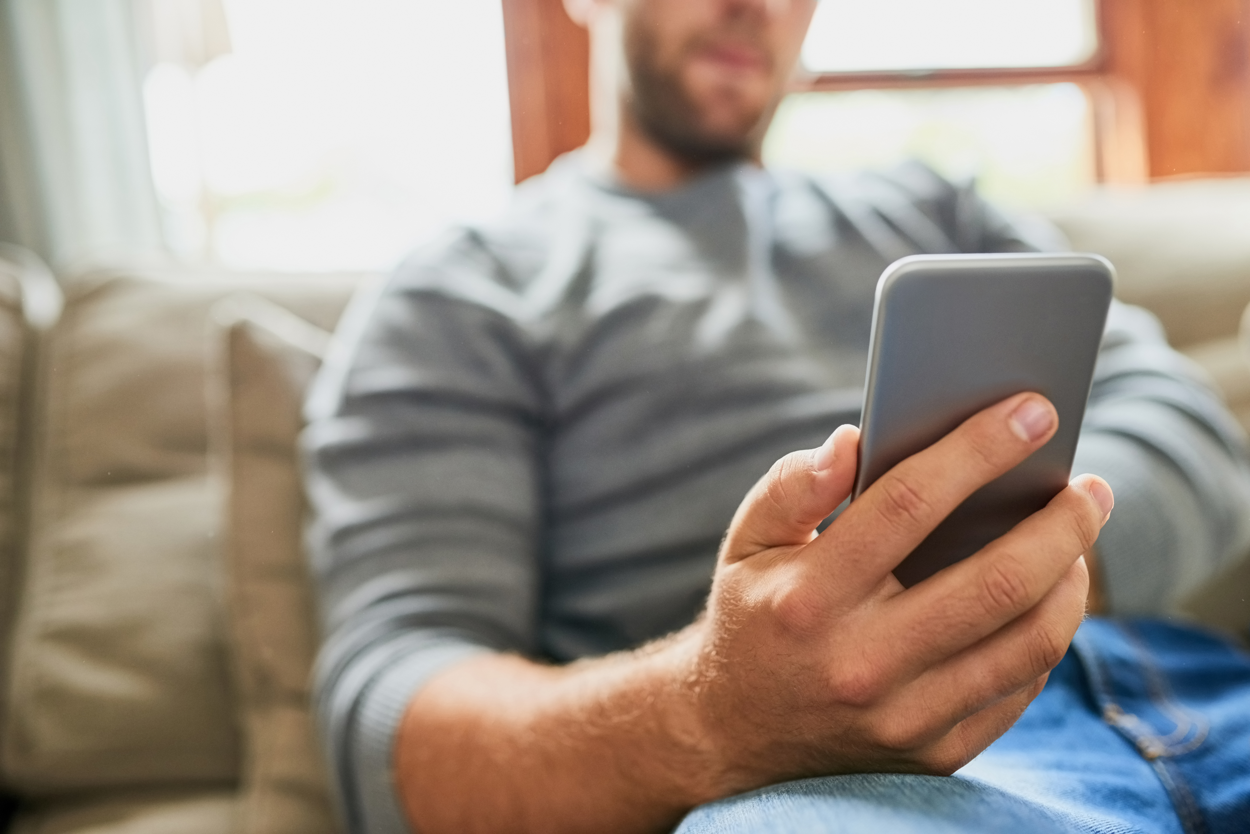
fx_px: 1216
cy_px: 417
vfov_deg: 37.9
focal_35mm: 35
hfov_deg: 54.4
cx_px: 625
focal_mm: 35
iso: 320
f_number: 2.2
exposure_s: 1/400
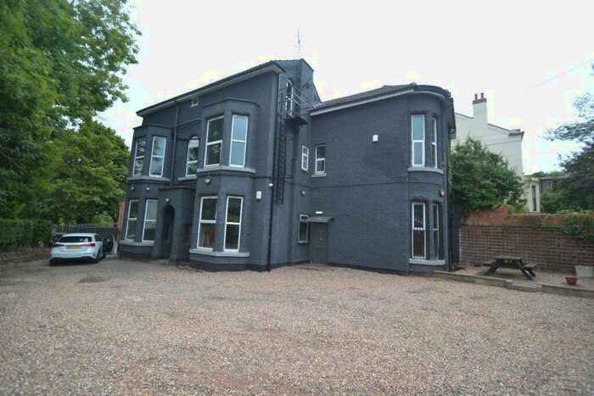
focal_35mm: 15
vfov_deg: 77.4
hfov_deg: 100.4
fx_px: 248
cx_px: 297
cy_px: 198
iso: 100
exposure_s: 1/320
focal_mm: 10
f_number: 3.5
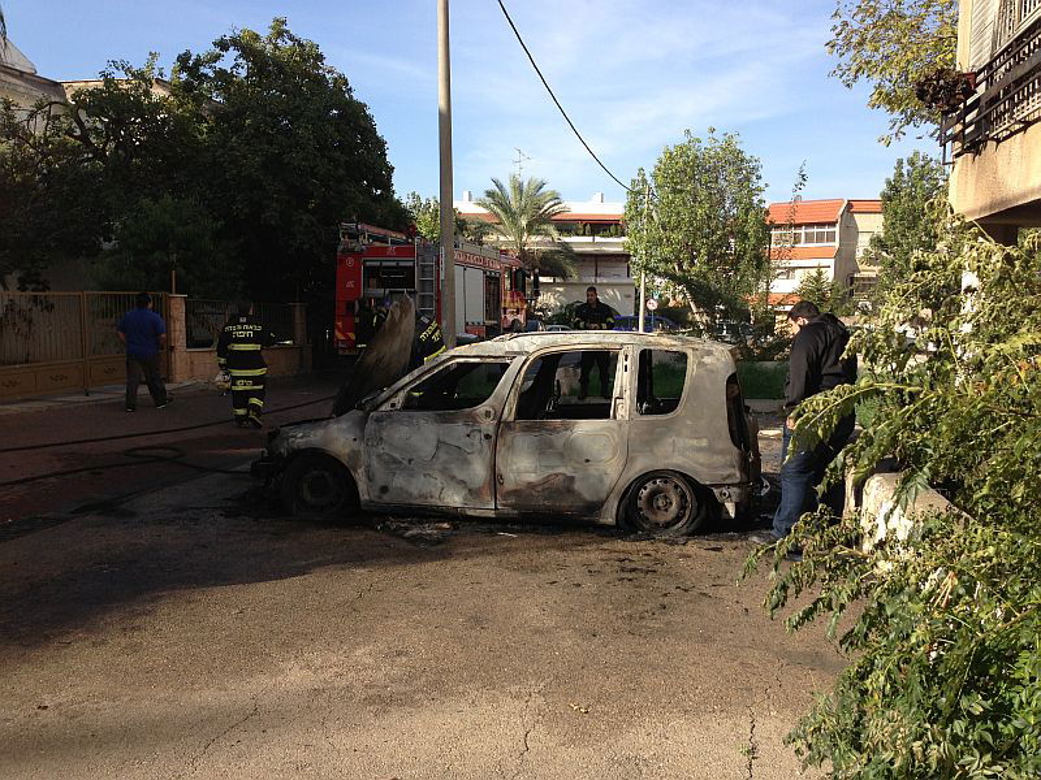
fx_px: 992
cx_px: 520
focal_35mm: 33
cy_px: 390
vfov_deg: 42.9
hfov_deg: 55.4
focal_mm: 4.13
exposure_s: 1/919
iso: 50
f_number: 2.4
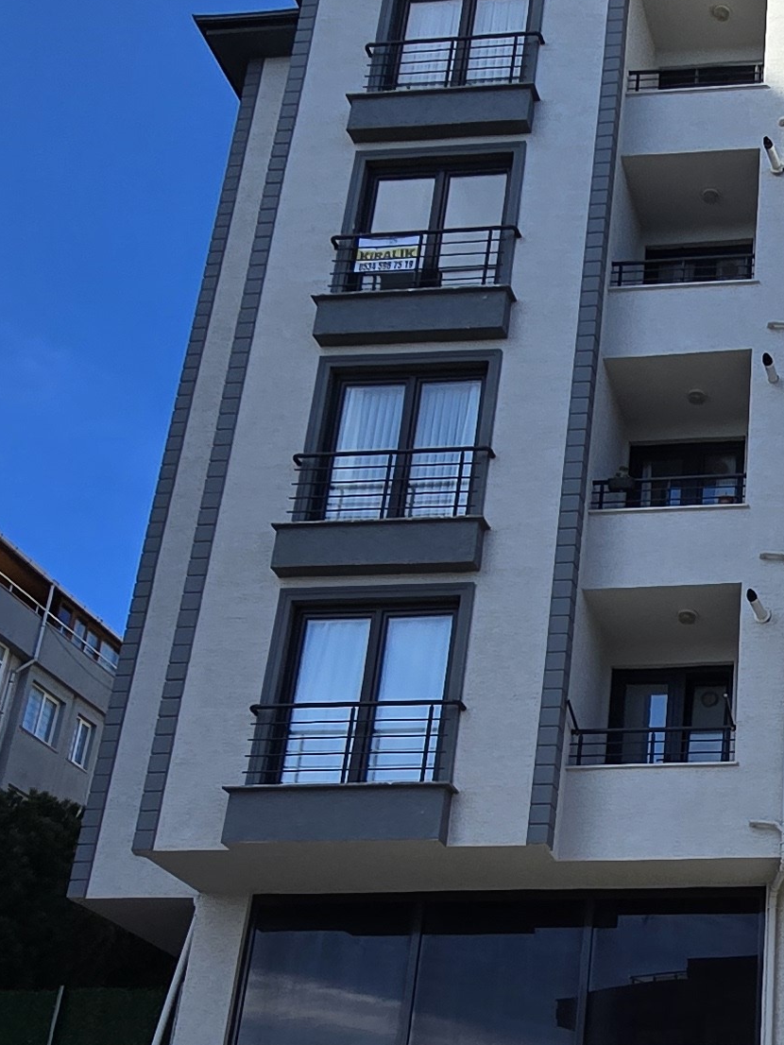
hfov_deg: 28.0
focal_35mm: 47
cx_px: 874
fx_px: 1419
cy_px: 753
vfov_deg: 39.6
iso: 50
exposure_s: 1/1925
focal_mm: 2.2
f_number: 2.2
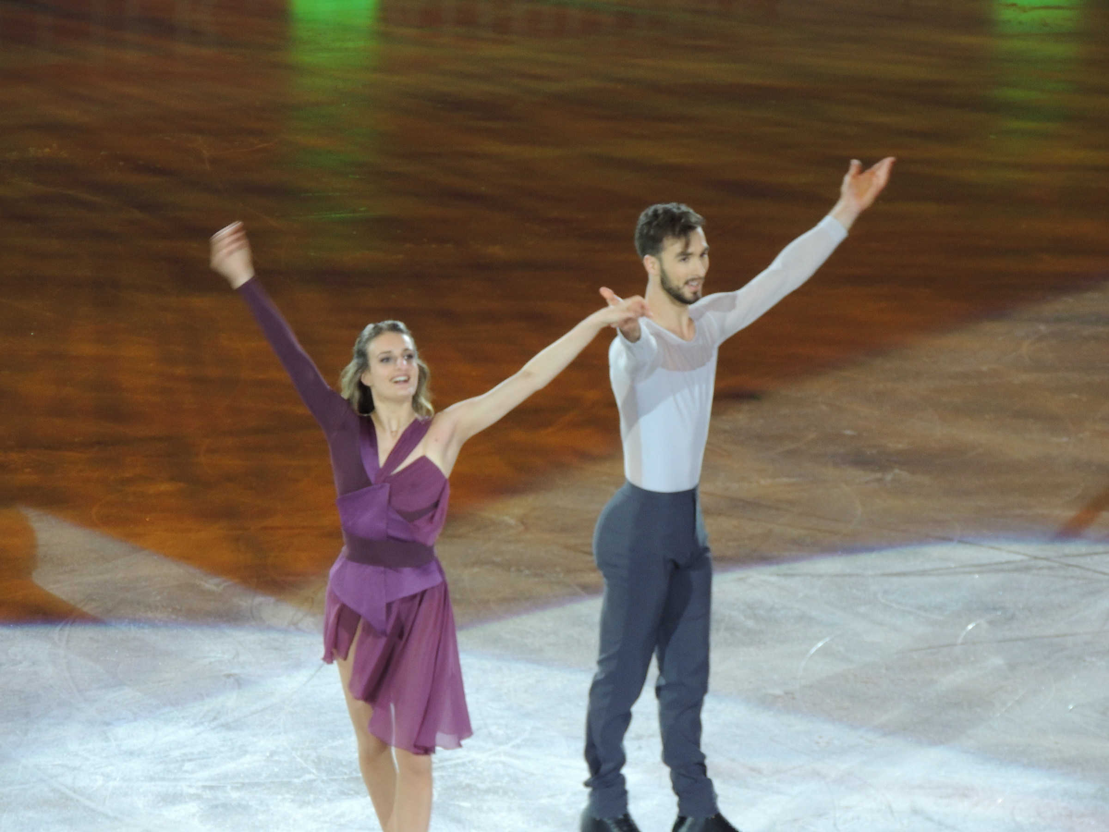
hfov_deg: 6.1
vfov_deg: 4.6
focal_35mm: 325
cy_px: 416
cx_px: 554
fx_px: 10412
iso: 400
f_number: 4.8
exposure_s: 1/40
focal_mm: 57.9
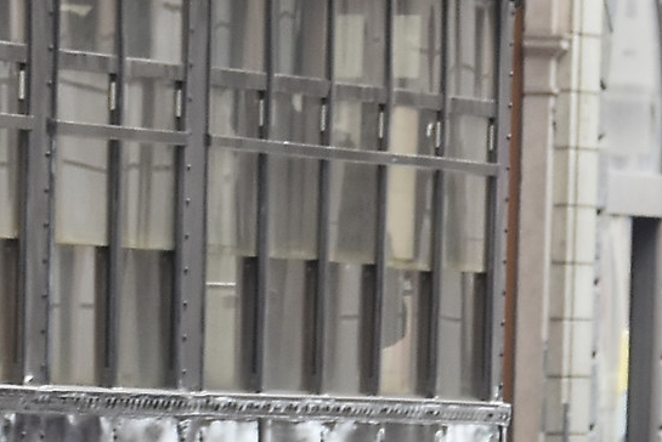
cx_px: -323
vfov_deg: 2.3
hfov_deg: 3.5
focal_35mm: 594
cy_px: 202
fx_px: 10928
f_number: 9
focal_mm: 90
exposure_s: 1/40
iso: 250
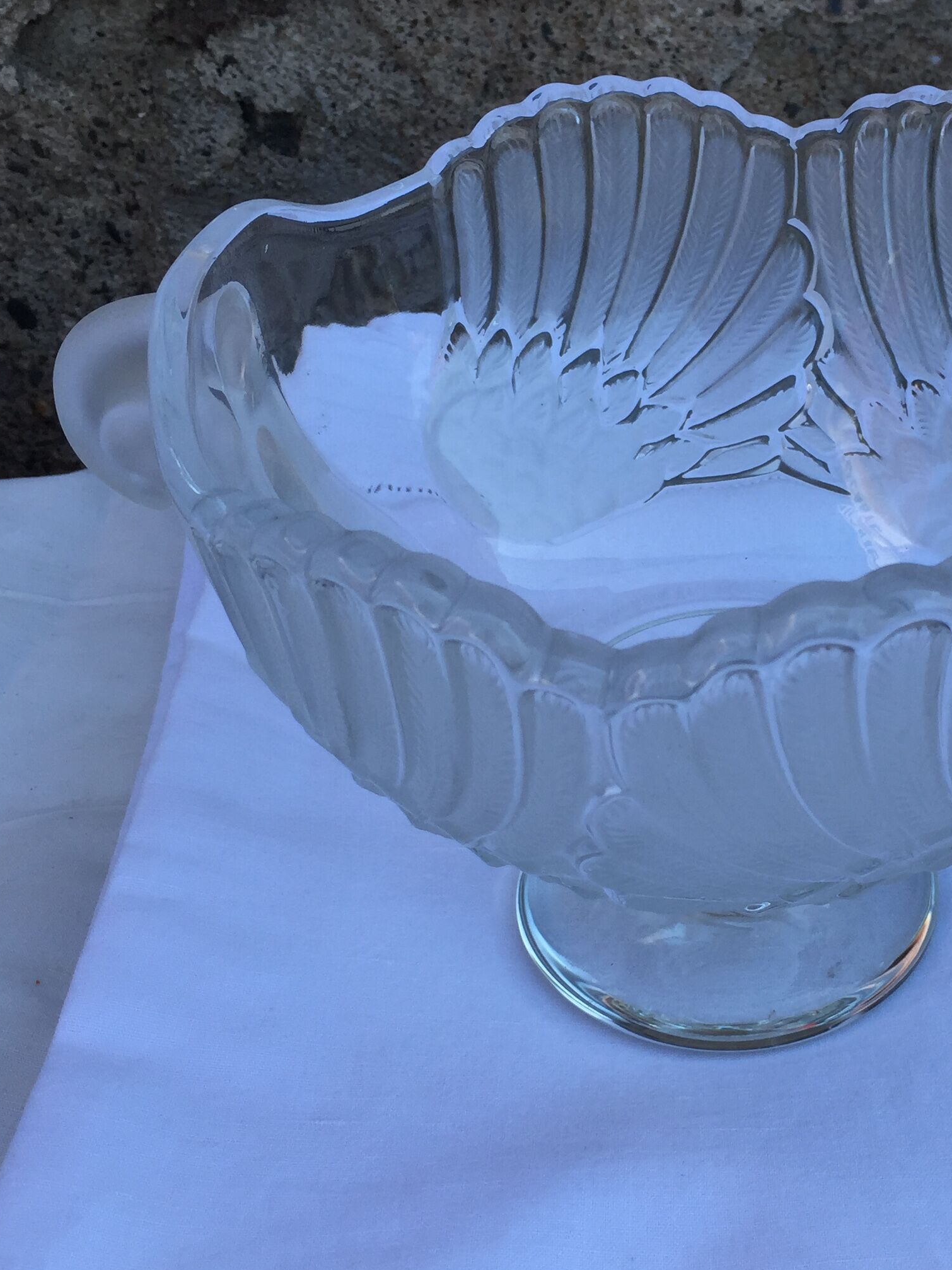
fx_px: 1724
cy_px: 703
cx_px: 712
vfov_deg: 40.4
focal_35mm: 47
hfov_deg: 30.4
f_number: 2.2
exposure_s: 1/501
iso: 32
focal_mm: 4.15
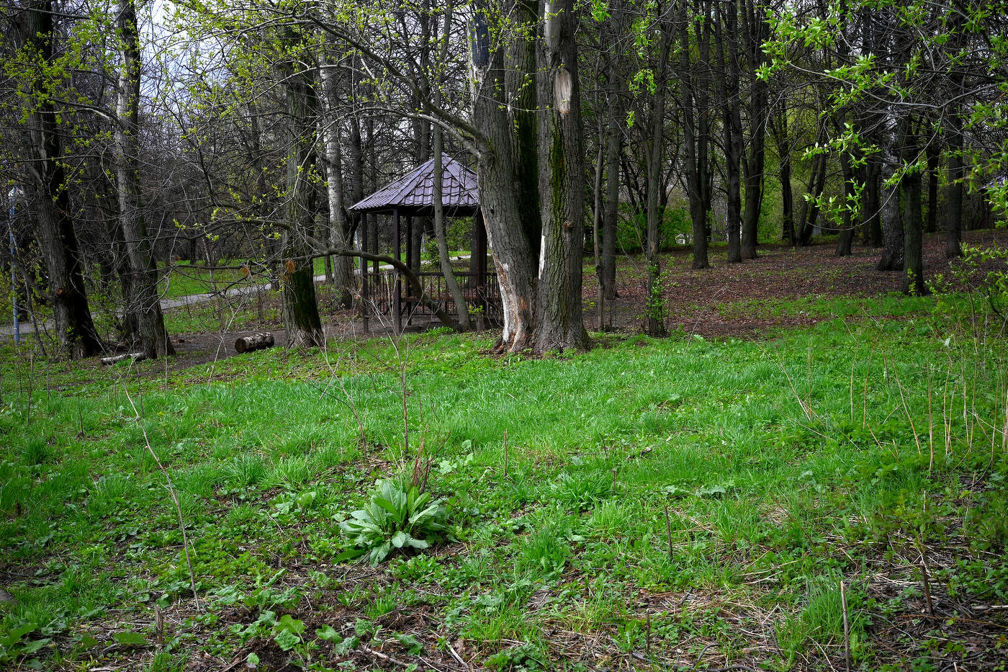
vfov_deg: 27.0
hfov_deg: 39.6
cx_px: 504
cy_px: 336
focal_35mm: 50
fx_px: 1400
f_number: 11
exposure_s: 1/60
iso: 140
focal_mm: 50
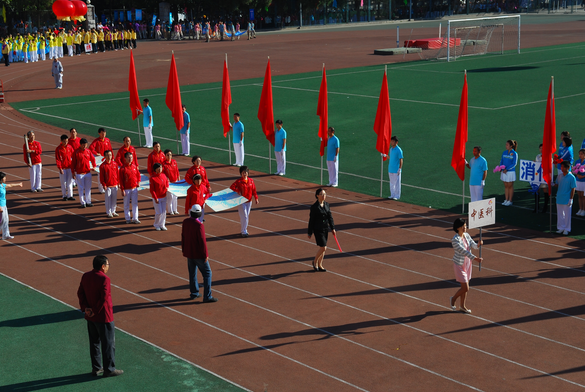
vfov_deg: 22.0
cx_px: 280
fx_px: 1009
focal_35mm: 62
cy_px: 208
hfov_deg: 32.3
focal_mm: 38
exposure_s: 1/160
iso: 100
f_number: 8
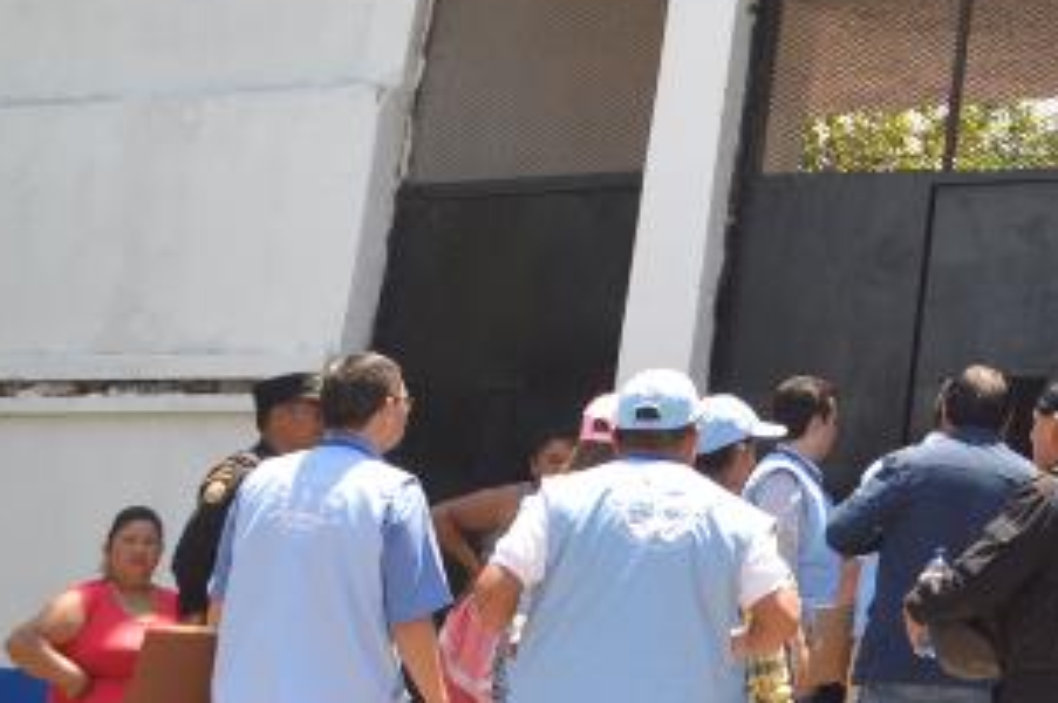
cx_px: 1473
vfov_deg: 13.0
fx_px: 2994
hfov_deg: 18.3
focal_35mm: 102
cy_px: -149
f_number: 7.1
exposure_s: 1/400
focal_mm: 20
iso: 400
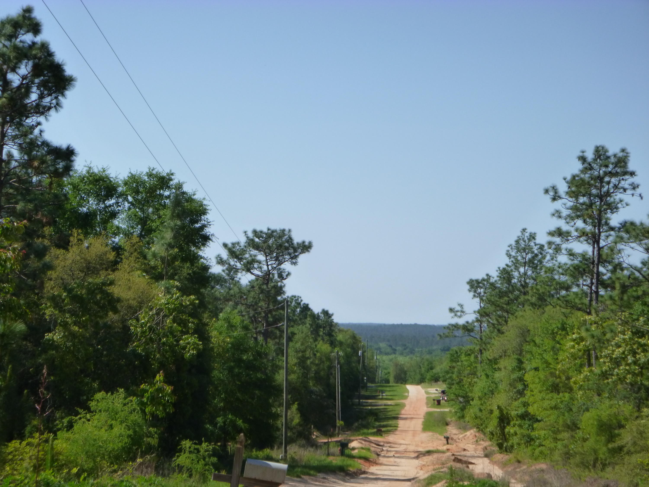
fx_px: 1875
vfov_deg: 14.8
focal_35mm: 100
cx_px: 324
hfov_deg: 19.6
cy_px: 244
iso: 160
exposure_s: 1/320
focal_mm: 18
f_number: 5.7
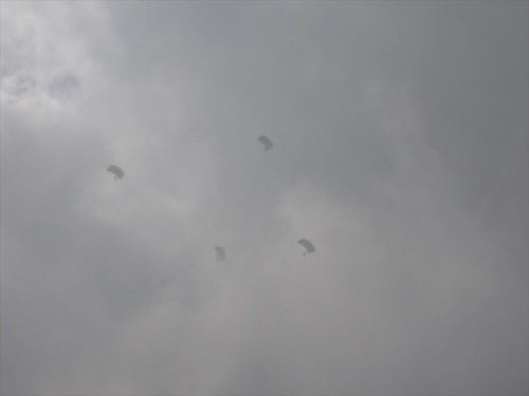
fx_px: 1605
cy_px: 198
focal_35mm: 105
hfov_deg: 18.7
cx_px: 264
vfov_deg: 14.1
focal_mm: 17.97
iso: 80
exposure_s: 1/2000
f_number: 6.3
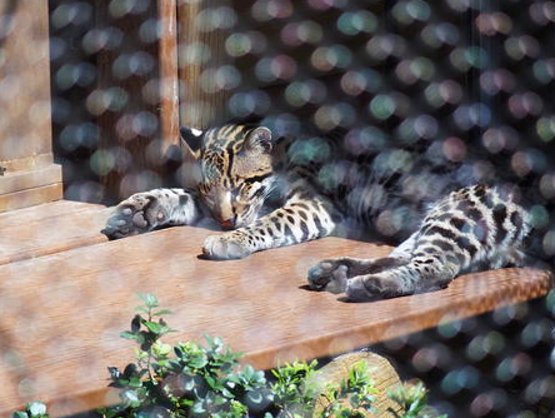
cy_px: 208
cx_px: 280
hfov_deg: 6.5
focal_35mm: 304
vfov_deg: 4.9
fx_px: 4879
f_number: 2.8
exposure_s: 1/500
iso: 100
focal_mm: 64.3
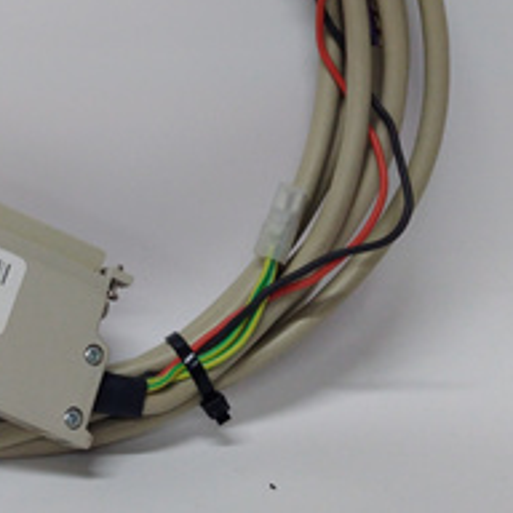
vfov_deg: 26.8
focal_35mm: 62
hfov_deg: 25.9
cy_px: 57
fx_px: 1040
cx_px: -35
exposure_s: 1/33
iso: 167
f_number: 2
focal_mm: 3.79
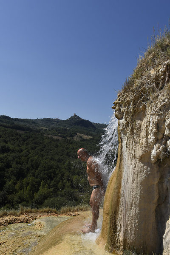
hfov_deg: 47.9
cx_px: 85
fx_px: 191
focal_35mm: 27
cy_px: 128
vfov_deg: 67.4
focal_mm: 18
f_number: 11
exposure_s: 1/200
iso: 125
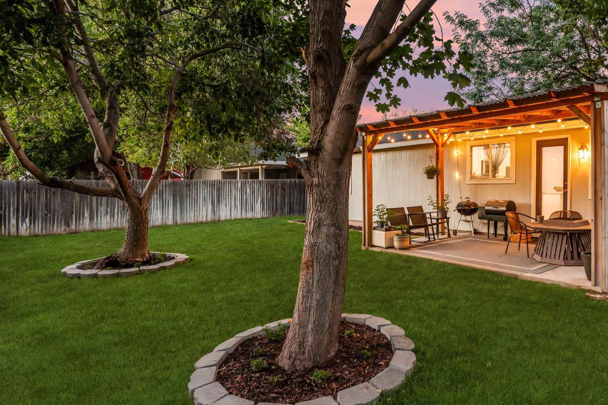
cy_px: 191
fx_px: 404
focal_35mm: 24
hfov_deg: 71.8
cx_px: 403
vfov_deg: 53.3
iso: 800
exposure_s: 1/200
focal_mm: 15.6
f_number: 2.8
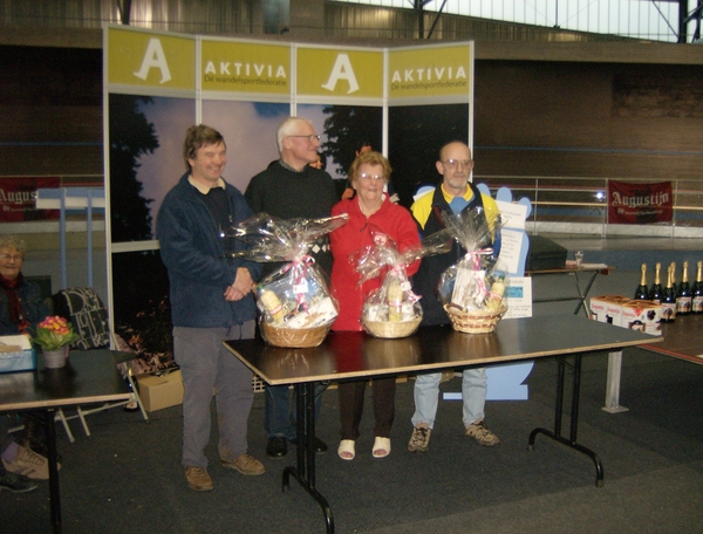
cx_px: 352
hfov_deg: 51.1
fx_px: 735
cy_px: 267
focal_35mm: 36
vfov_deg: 40.0
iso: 200
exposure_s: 1/60
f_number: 2.8
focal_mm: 6
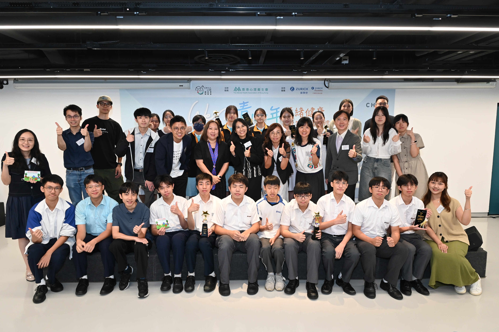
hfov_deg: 73.8
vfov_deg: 53.1
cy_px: 166
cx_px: 250
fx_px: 332
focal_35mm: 24
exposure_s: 1/60
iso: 1250
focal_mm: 24
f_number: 8
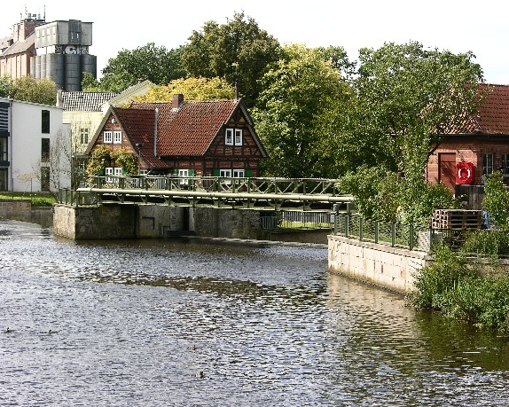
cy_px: 202
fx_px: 1476
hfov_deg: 19.6
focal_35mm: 98
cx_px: 246
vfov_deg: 15.7
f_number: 5
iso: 50
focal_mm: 23.7
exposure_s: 1/140
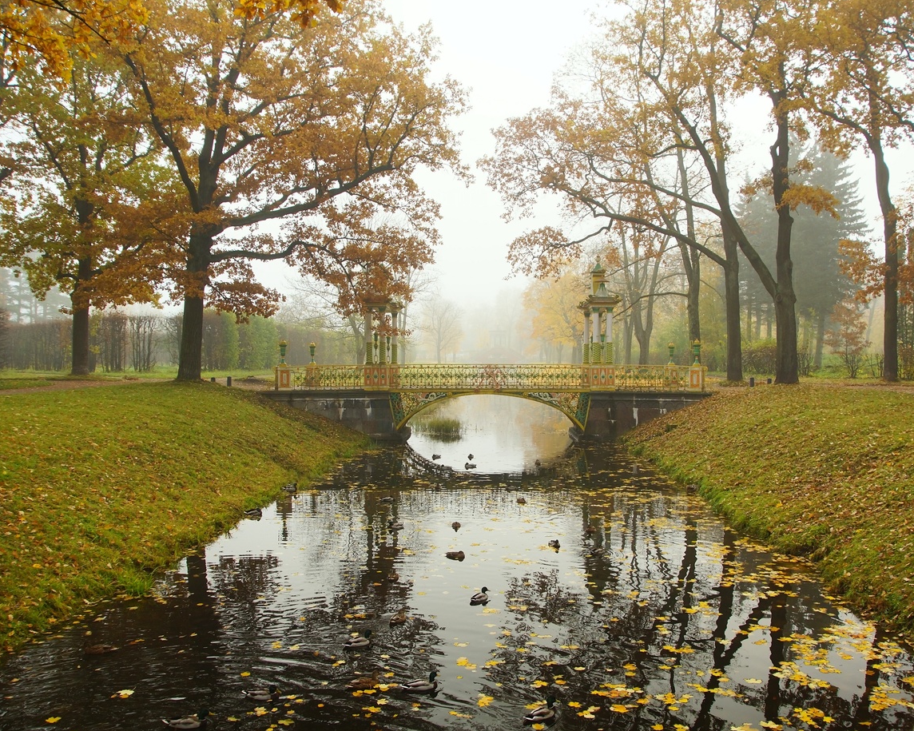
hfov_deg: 57.1
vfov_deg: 47.1
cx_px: 492
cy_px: 369
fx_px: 839
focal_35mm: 31
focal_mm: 18
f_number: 4.5
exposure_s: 1/60
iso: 100
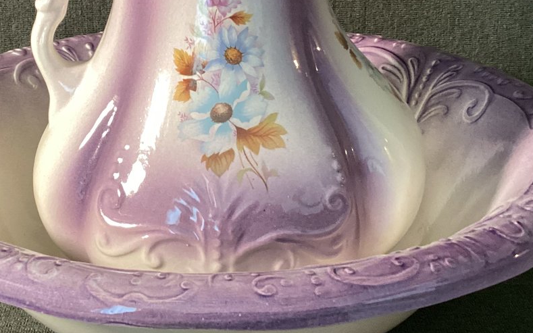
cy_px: 73
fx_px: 915
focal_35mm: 63
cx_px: 186
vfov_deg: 20.4
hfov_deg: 32.3
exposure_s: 1/40
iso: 320
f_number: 2.4
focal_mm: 3.3
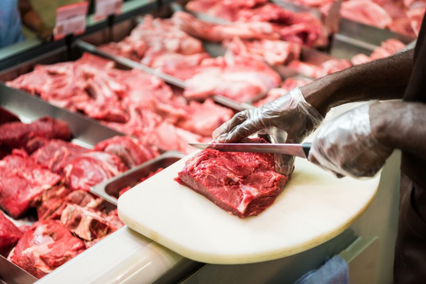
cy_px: 142
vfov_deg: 19.5
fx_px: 828
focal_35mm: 70
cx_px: 213
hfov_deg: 28.8
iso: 320
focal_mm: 70
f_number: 2.8
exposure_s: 1/200
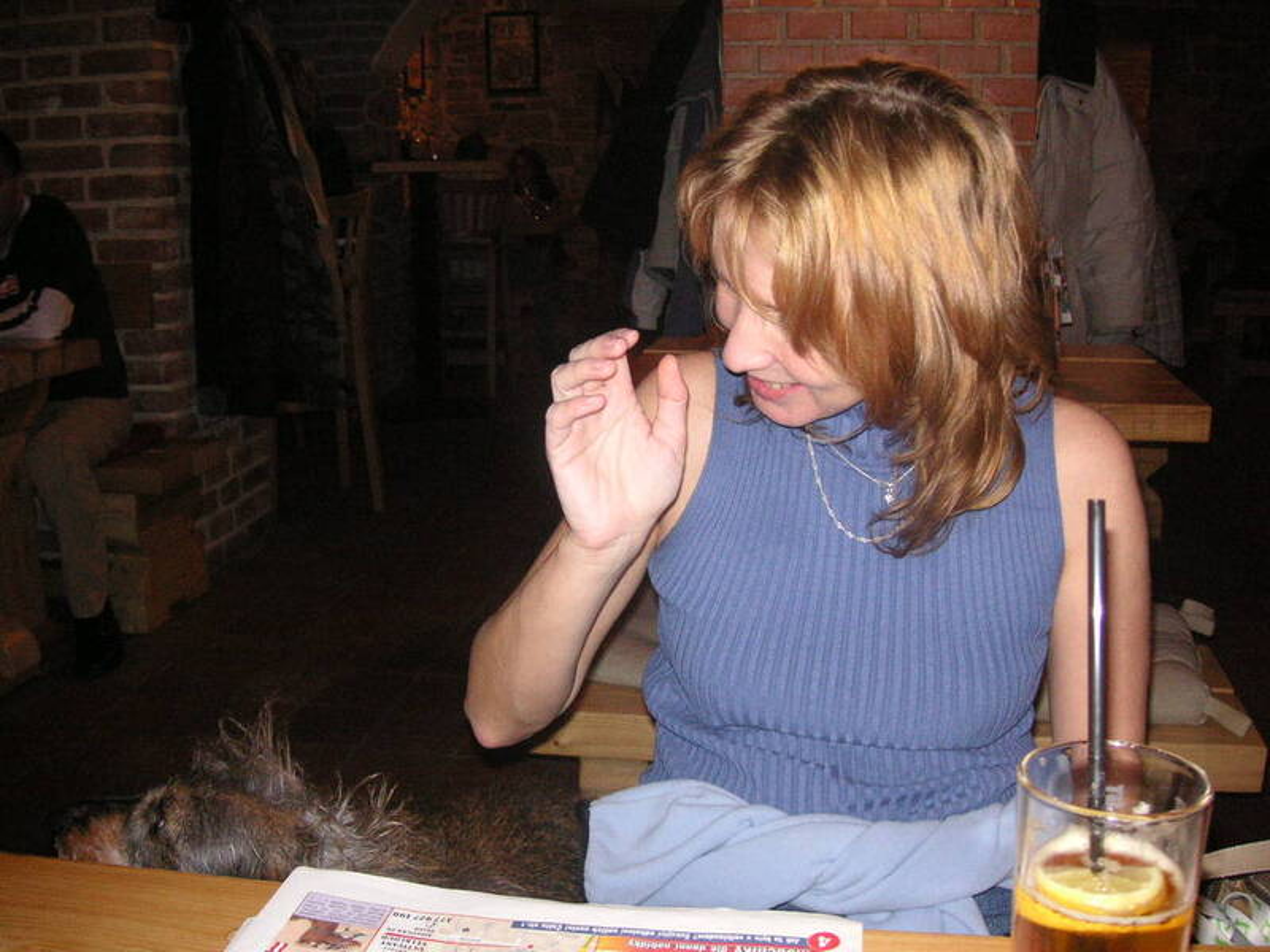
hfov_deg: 50.1
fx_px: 1357
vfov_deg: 38.7
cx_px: 635
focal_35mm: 37
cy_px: 476
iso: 160
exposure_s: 1/45
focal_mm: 6.1
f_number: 2.8
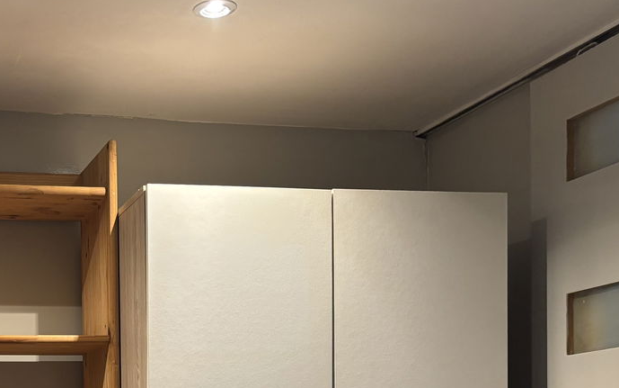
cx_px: 52
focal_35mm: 64
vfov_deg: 18.8
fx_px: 1080
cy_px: 515
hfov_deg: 30.5
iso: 160
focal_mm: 5.96
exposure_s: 1/50
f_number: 1.6
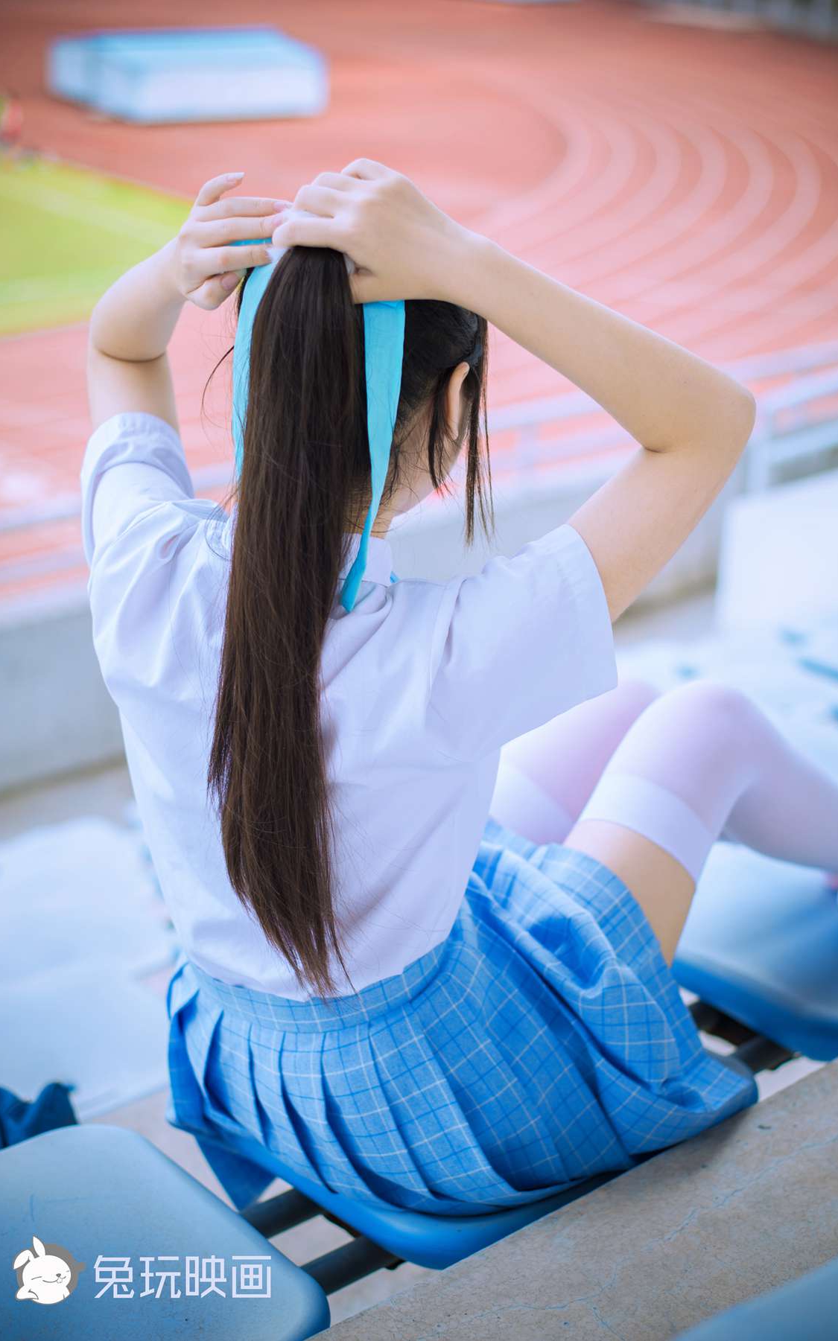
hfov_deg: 25.3
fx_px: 1864
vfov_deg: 39.6
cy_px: 670
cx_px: 444
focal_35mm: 51
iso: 100
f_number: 2.8
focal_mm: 50
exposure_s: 1/200
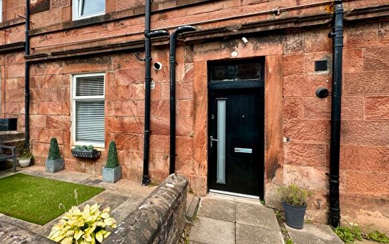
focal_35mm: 18
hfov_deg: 90.1
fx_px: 191
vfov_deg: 65.0
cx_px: 160
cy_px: 115
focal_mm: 2.22
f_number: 2.2
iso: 40
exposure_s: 1/518
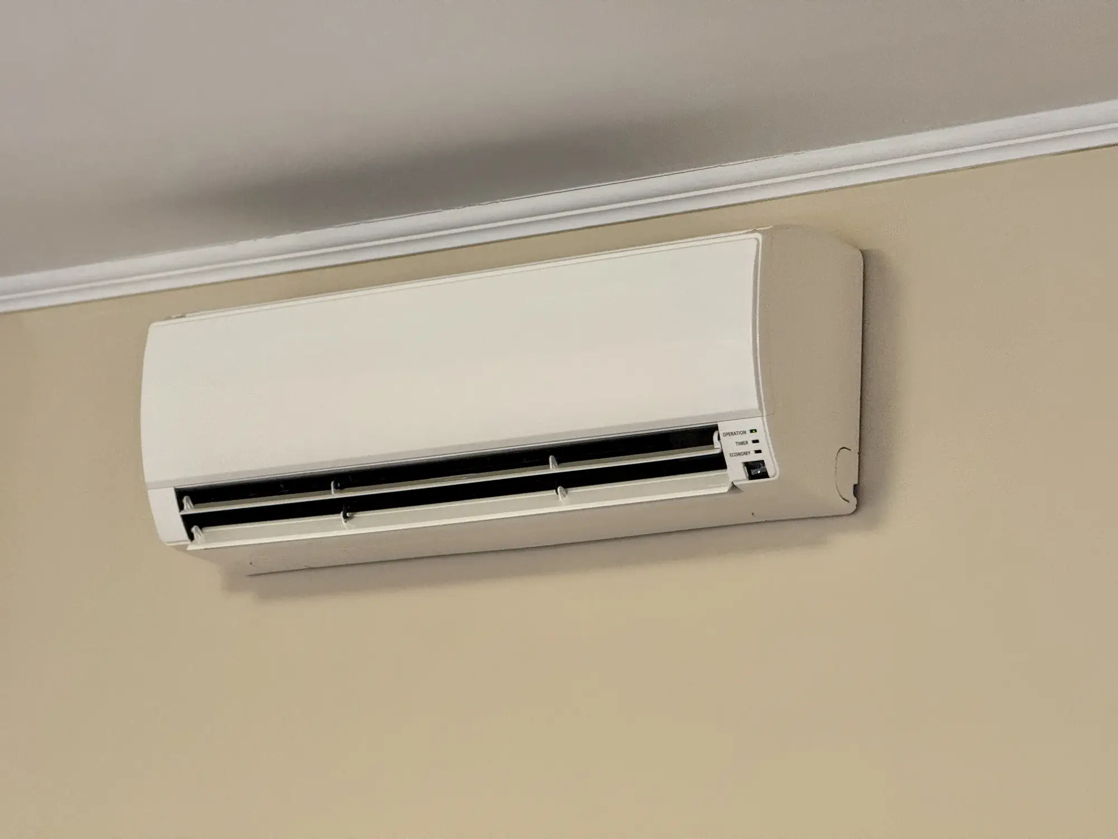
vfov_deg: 12.3
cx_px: 559
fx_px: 3876
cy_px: 420
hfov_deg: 16.4
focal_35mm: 120
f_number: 2.8
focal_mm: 15.66
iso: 400
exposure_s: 1/60
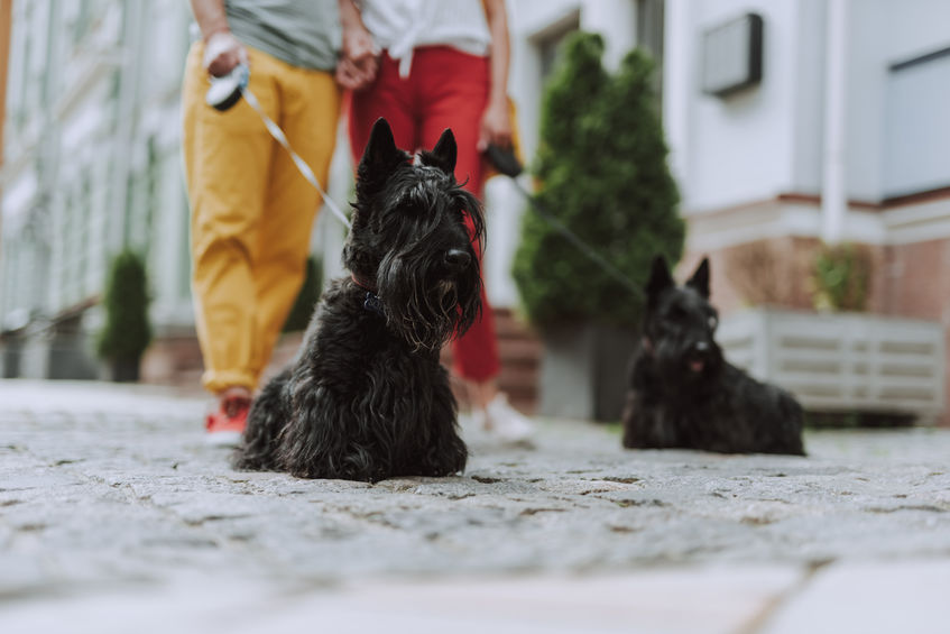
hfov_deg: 39.6
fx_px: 1320
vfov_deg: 27.0
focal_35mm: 50
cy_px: 317
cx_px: 475
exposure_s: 1/1600
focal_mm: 50
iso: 100
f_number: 1.4
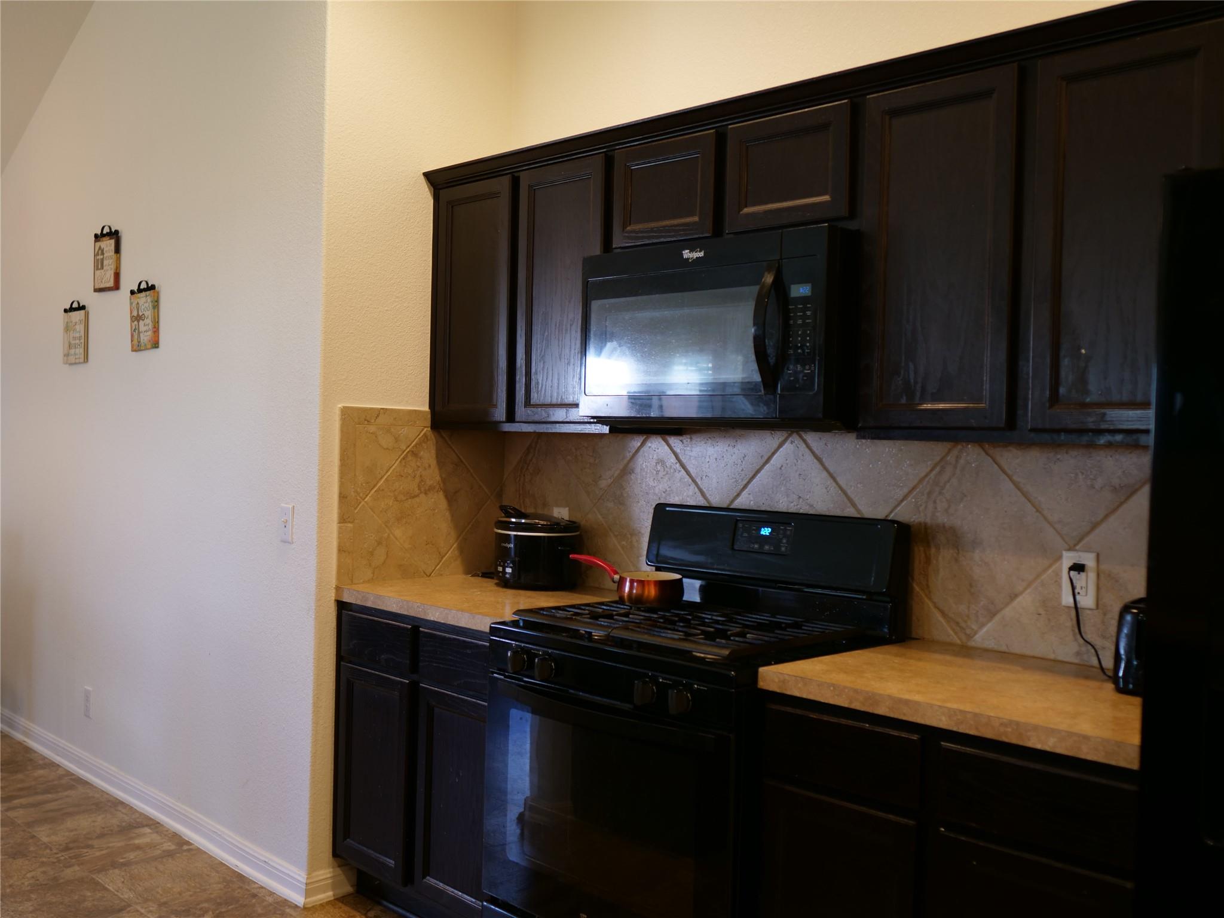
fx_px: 1131
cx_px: 612
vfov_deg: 44.2
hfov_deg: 56.8
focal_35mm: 32
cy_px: 459
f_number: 1.4
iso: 200
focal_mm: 16
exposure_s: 1/60
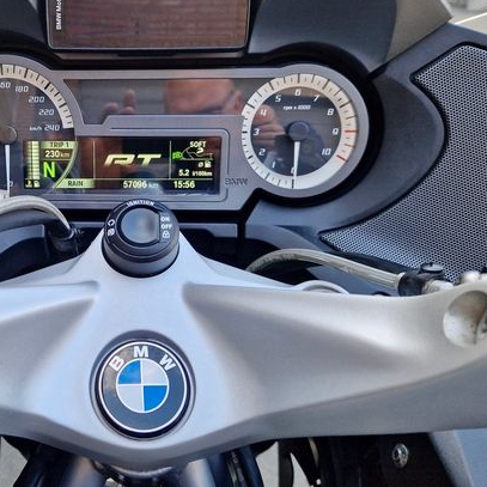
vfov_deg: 50.9
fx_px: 509
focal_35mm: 32
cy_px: 206
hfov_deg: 49.0
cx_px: 120
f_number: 1.8
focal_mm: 5.4
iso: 64
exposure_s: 1/180
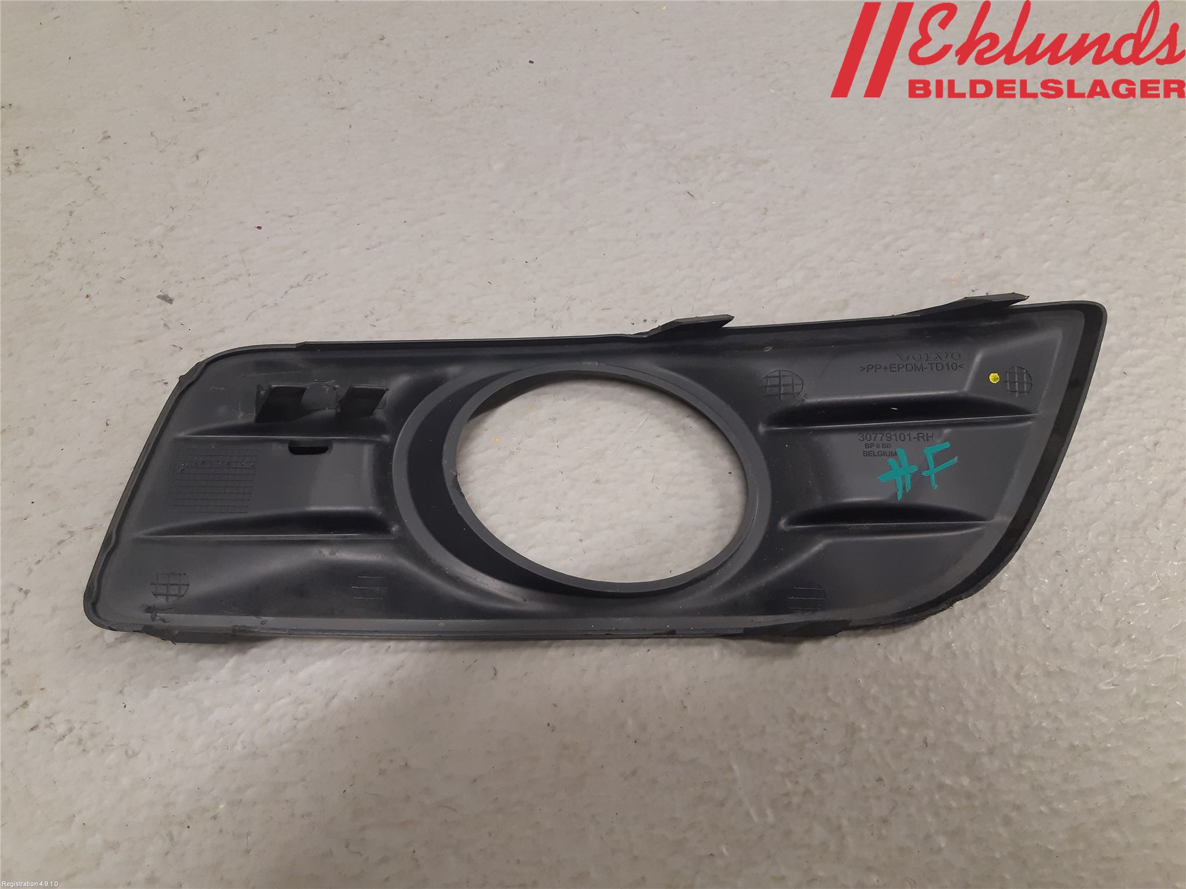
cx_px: 593
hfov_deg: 67.3
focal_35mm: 26
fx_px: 891
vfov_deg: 53.1
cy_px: 444
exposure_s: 1/50
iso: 125
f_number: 1.7
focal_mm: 3.93
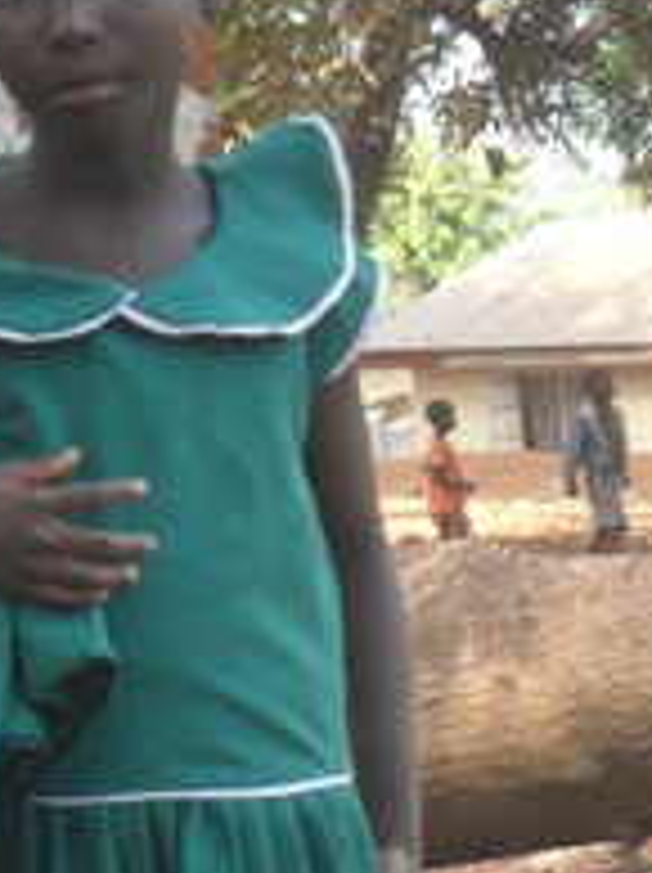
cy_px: 810
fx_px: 4807
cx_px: 196
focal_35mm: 191
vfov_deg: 10.3
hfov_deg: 7.8
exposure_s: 1/90
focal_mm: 13.2
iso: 100
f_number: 3.9
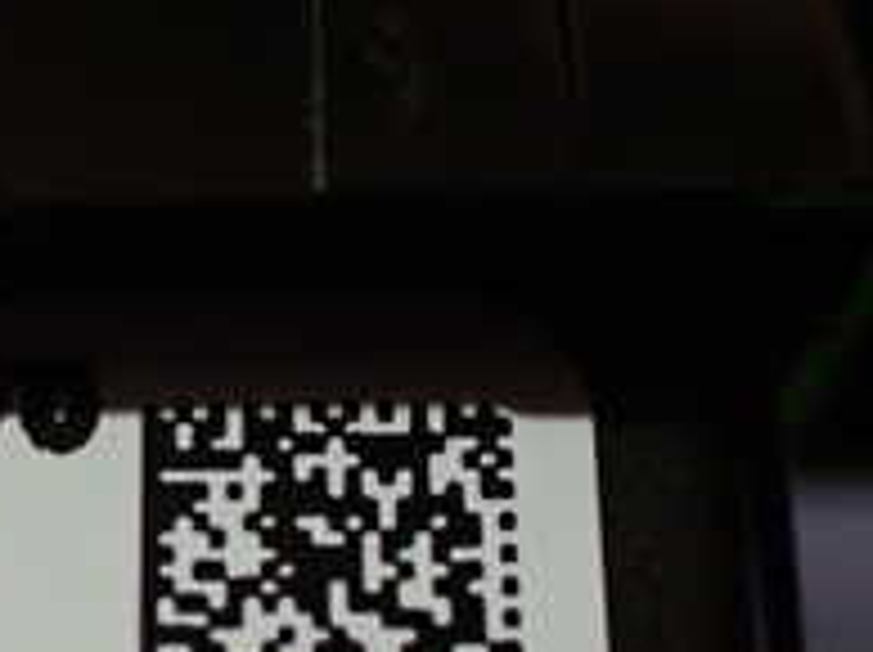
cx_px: 140
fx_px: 2343
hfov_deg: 20.8
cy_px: 535
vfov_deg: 15.7
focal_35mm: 93
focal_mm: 5.4
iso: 800
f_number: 2.3
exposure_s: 1/50
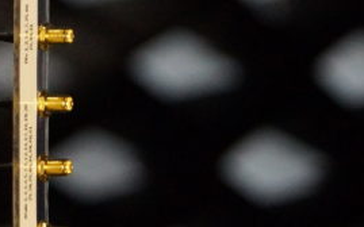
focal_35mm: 291
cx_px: -61
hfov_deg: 7.2
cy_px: 7
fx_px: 2886
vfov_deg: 4.5
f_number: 2.8
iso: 1600
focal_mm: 50
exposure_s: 1/50
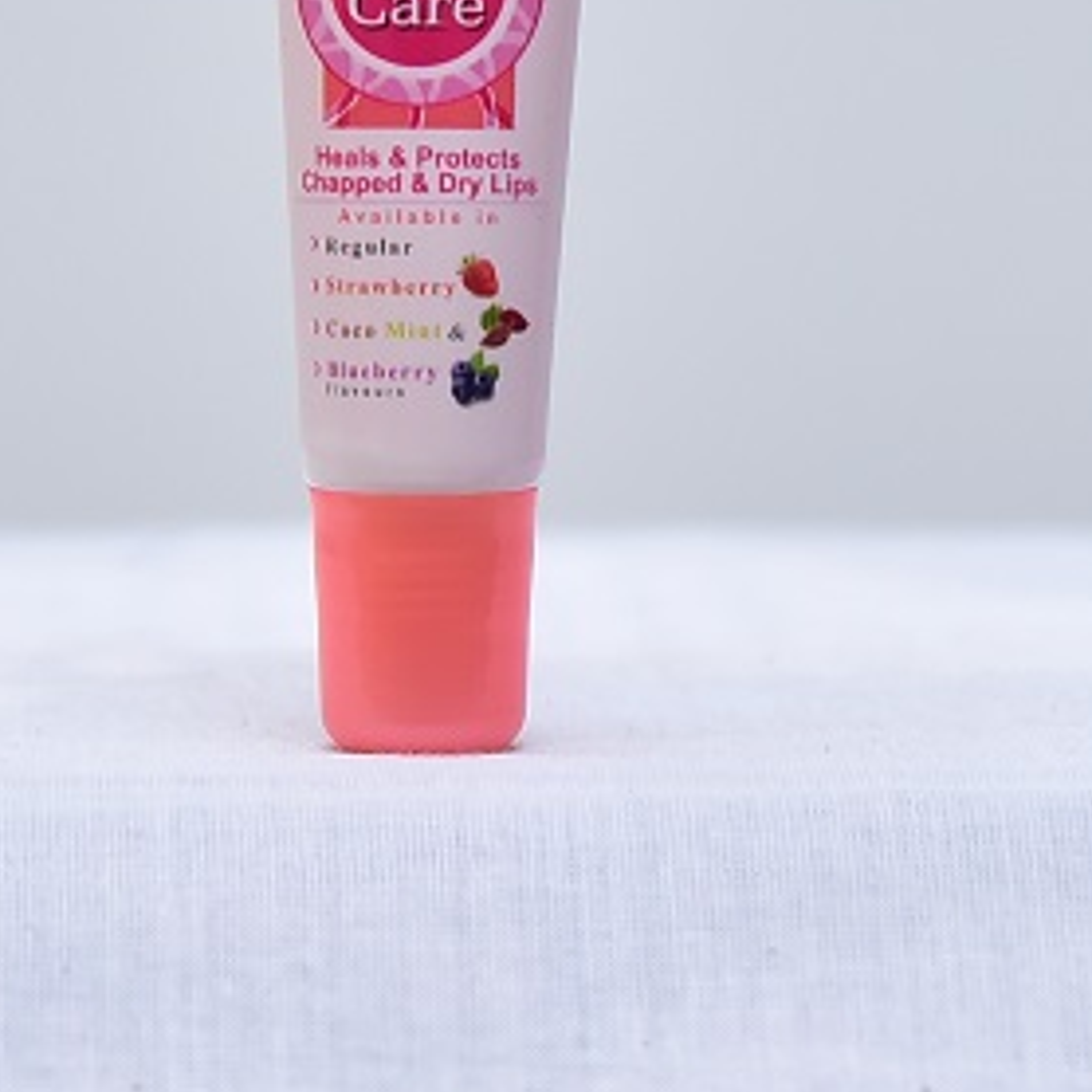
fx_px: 3783
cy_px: 283
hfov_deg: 16.4
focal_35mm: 106
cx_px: 456
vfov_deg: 16.3
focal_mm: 66
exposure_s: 1/125
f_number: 4
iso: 1250
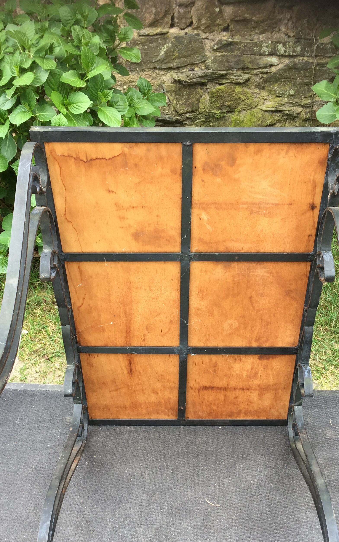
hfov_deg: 32.0
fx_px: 591
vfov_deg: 48.7
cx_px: 185
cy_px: 348
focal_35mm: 40
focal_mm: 4.15
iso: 50
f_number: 2.2
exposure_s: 1/100
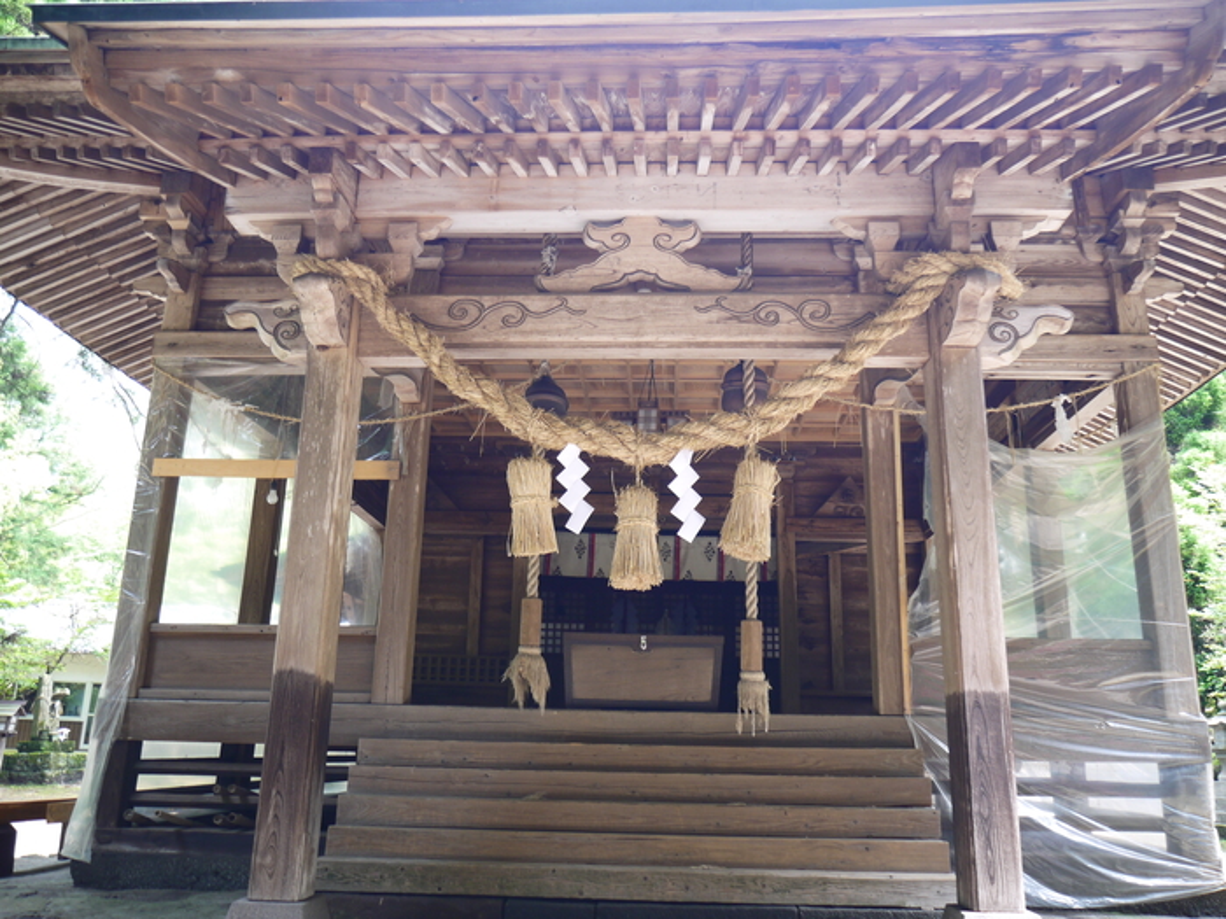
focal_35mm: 28
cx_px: 613
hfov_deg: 63.4
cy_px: 460
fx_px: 992
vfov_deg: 49.7
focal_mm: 14
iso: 200
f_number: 3.5
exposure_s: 1/60
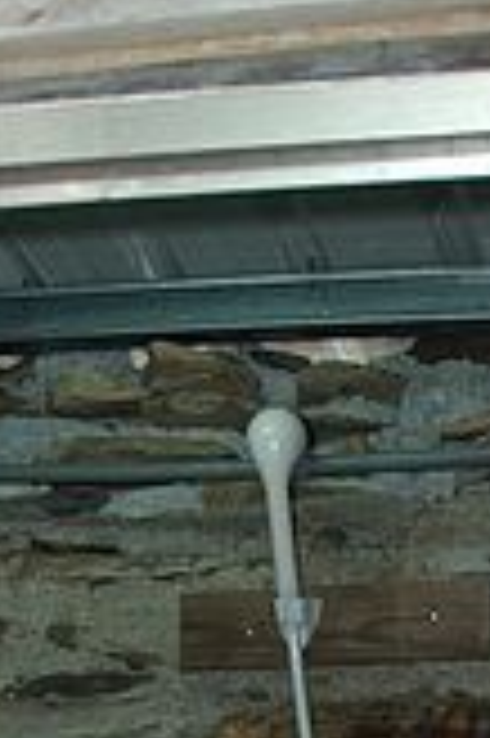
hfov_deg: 13.7
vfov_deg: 18.0
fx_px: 2025
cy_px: 1156
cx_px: 378
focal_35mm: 99
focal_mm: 18
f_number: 3.5
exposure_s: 1/60
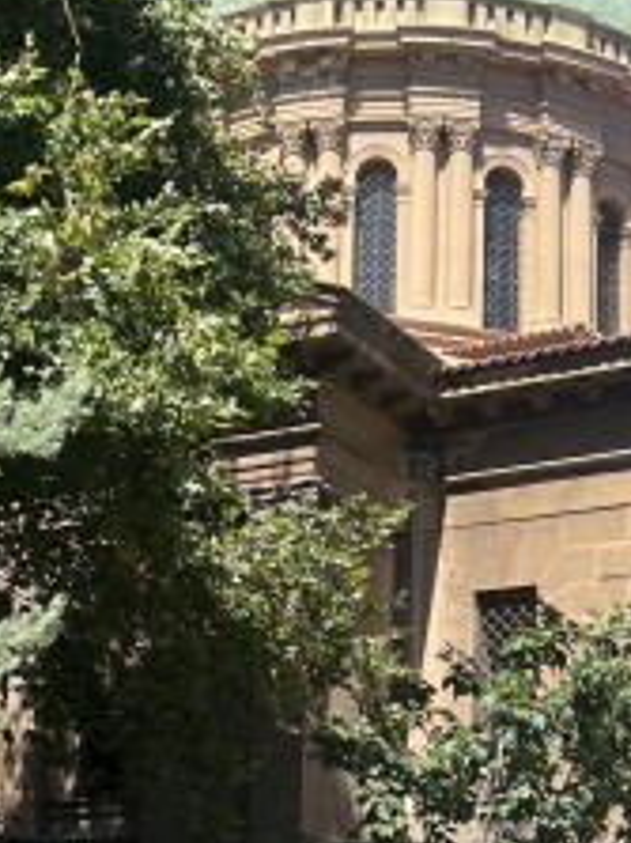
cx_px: 450
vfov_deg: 22.9
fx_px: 2044
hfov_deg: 17.5
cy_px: 699
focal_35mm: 84
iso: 50
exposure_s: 1/2513
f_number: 1.5
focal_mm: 5.7
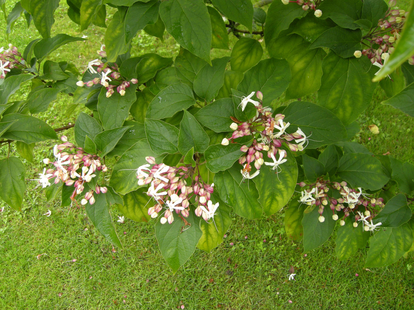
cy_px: 155
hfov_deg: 52.6
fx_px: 419
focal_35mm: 35
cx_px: 207
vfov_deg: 40.7
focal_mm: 7.5
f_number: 3.4
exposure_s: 1/54.1
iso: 64
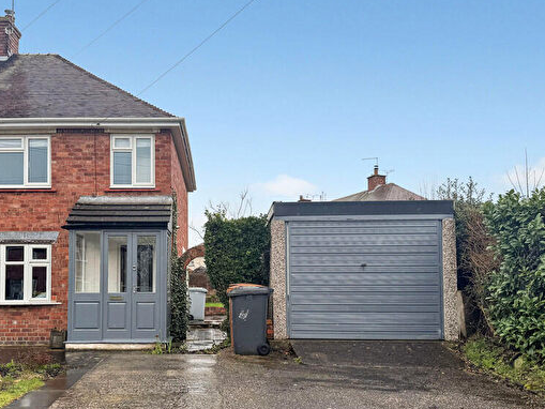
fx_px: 520
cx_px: 199
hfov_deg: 54.6
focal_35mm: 33
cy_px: 259
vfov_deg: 42.6
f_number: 1.78
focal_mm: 6.76
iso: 80
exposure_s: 1/1193
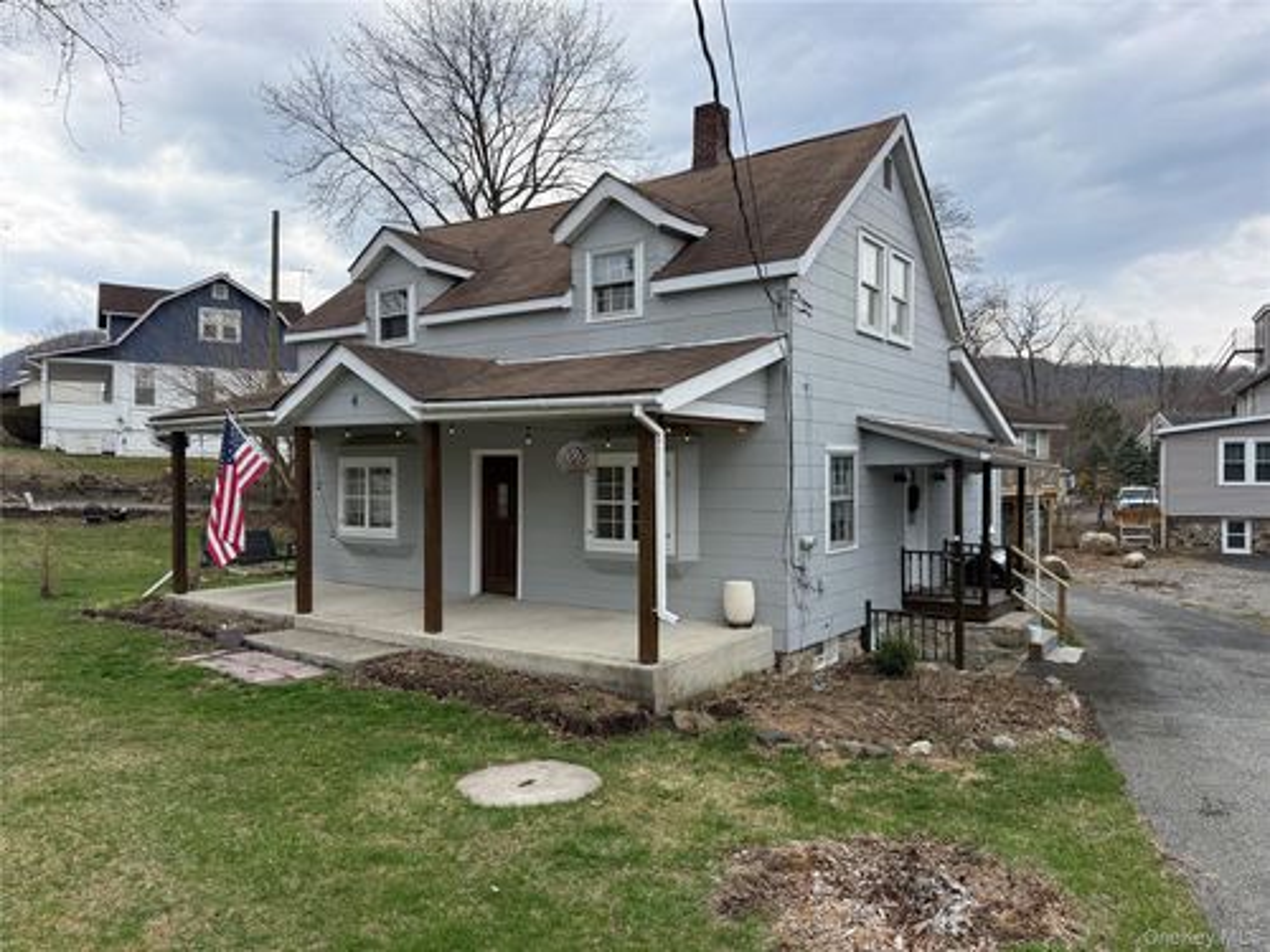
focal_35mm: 24
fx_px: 881
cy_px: 476
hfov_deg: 71.6
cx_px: 635
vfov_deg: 56.8
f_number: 1.78
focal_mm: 6.76
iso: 100
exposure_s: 1/1770
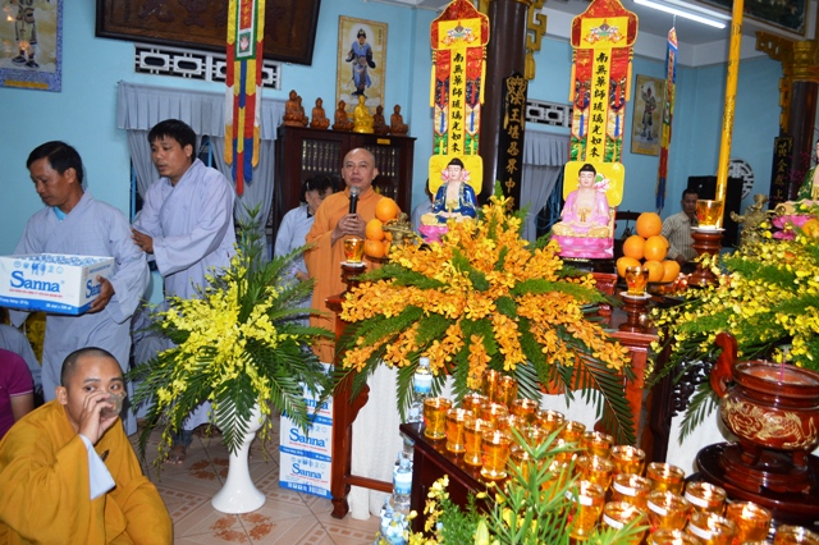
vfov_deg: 47.9
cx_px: 410
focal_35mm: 27
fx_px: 614
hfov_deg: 67.4
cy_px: 272
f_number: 3.5
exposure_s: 1/60
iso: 560
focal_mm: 18
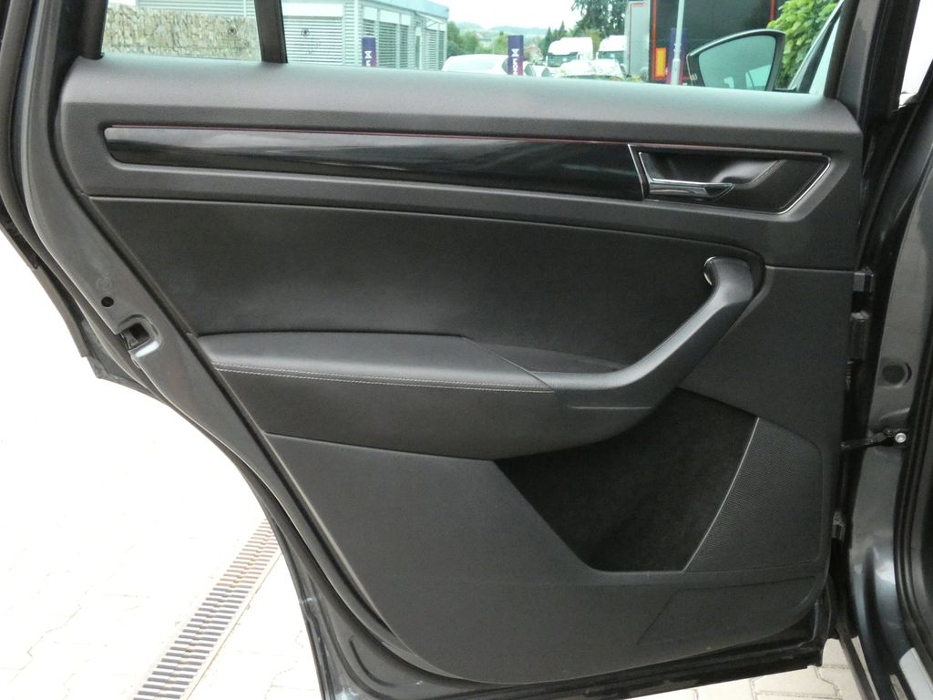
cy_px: 350
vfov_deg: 40.7
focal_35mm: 35
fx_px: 943
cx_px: 466
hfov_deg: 52.6
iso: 1600
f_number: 5.6
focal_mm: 6.2
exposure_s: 1/60
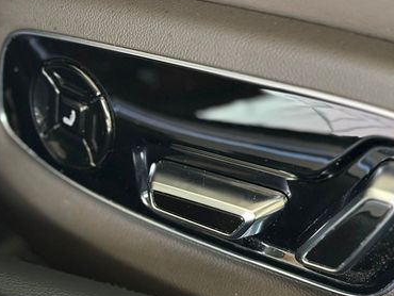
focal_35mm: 83
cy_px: 170
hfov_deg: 23.5
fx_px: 945
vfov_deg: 17.8
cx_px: 215
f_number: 1.78
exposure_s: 1/40
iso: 500
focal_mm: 6.86
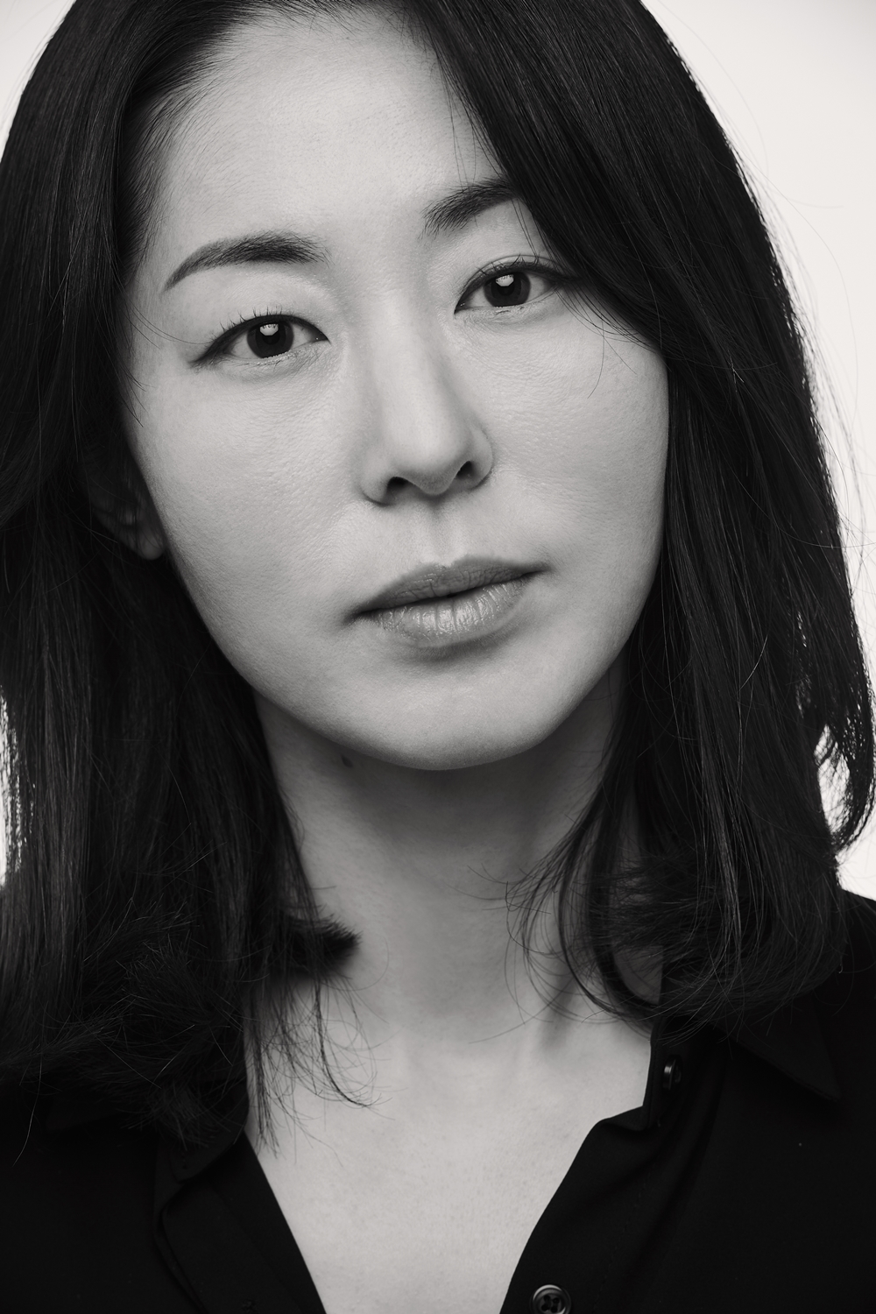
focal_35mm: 200
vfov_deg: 10.3
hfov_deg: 6.9
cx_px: 438
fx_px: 7299
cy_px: 657
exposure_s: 1/160
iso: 200
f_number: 11
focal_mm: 200
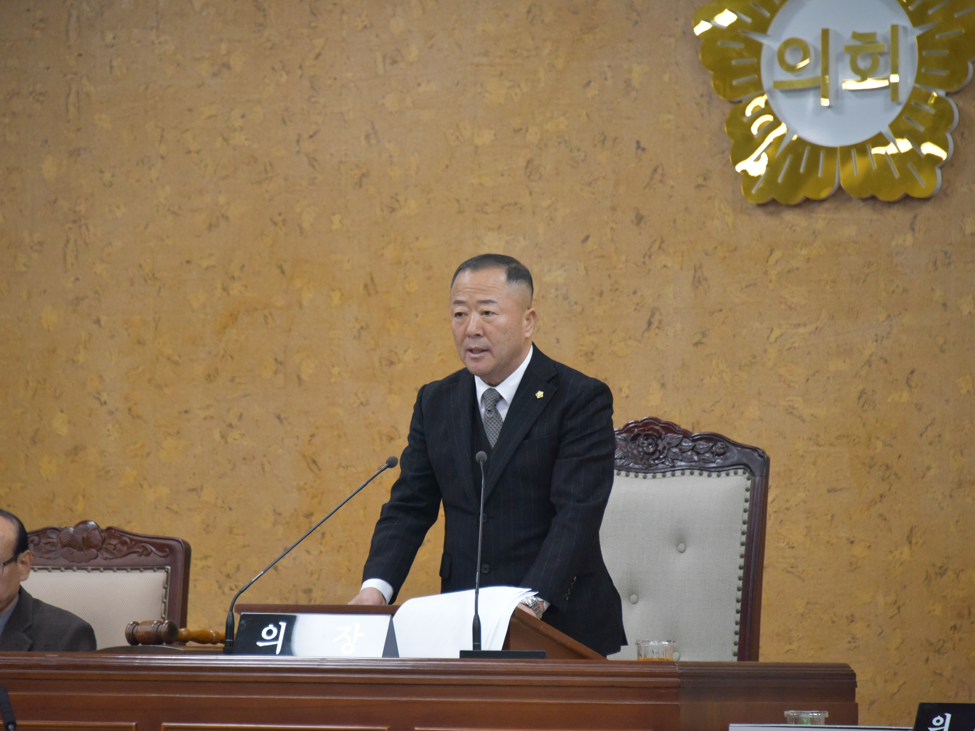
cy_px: 365
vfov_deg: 6.0
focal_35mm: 249
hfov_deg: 8.0
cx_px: 430
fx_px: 7013
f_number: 5.6
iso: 5600
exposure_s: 1/250
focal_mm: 230
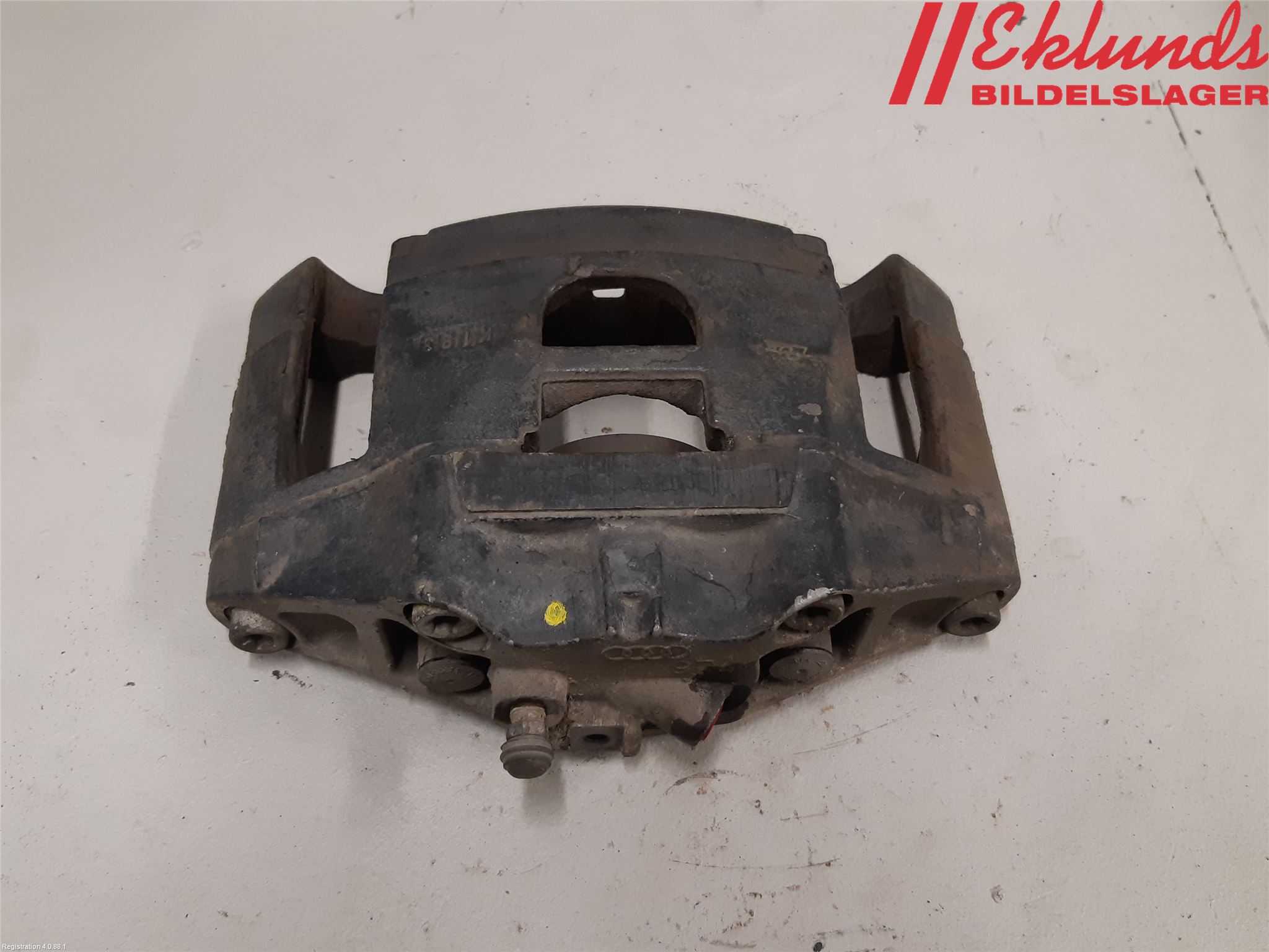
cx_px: 634
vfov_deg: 53.1
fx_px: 953
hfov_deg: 67.3
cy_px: 476
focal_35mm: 26
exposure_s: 1/50
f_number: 1.7
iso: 160
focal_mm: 3.93
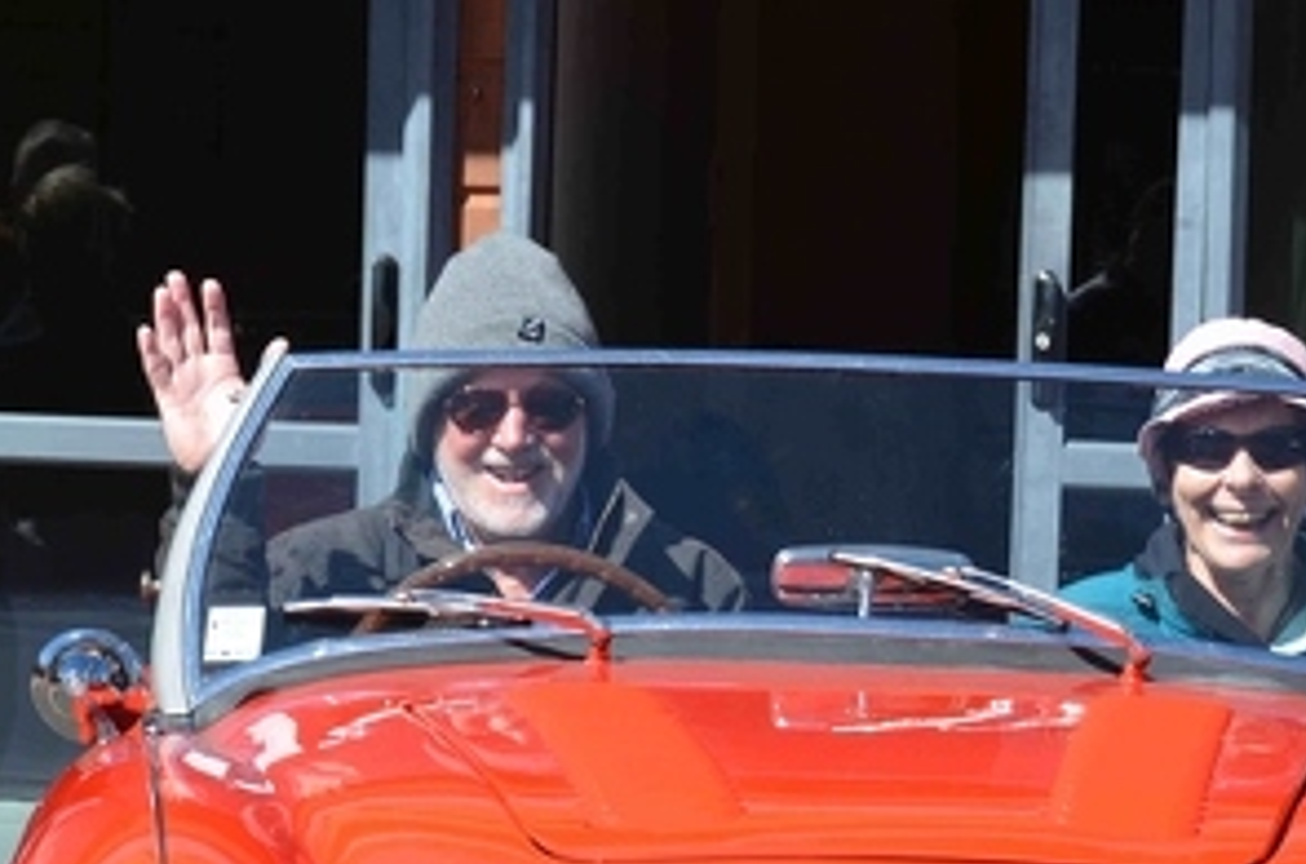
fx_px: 10203
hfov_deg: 7.3
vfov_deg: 4.8
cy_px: 682
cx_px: 894
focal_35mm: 282
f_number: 8
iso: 110
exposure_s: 1/250
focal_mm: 70
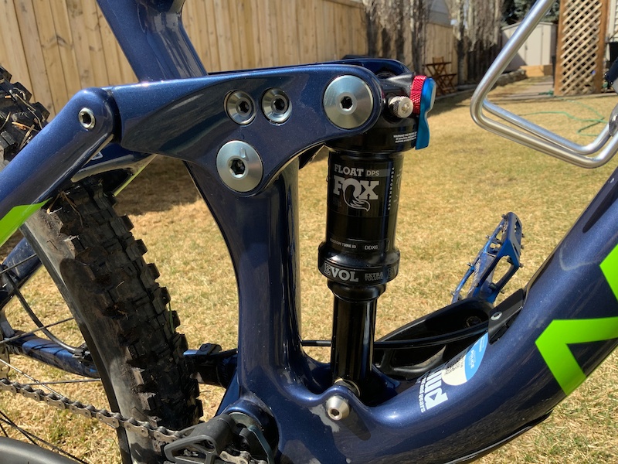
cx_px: 309
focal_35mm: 29
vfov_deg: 48.2
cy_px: 232
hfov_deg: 61.7
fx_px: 518
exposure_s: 1/855
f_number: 1.8
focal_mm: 3
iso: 16
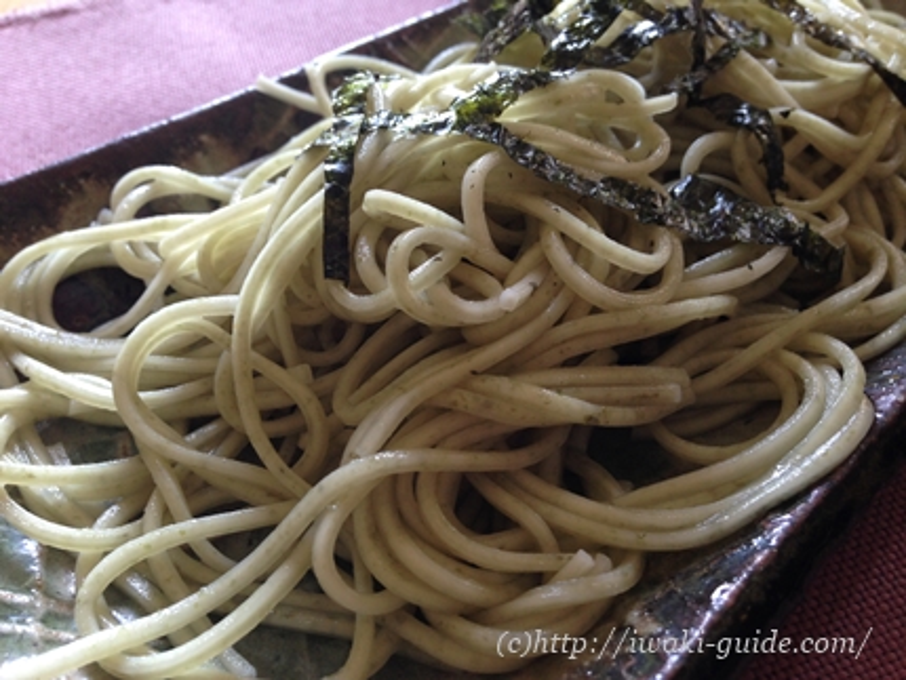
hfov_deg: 55.3
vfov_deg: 43.0
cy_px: 340
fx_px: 864
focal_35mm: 33
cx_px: 453
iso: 80
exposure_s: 1/20
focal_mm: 4.13
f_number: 2.4
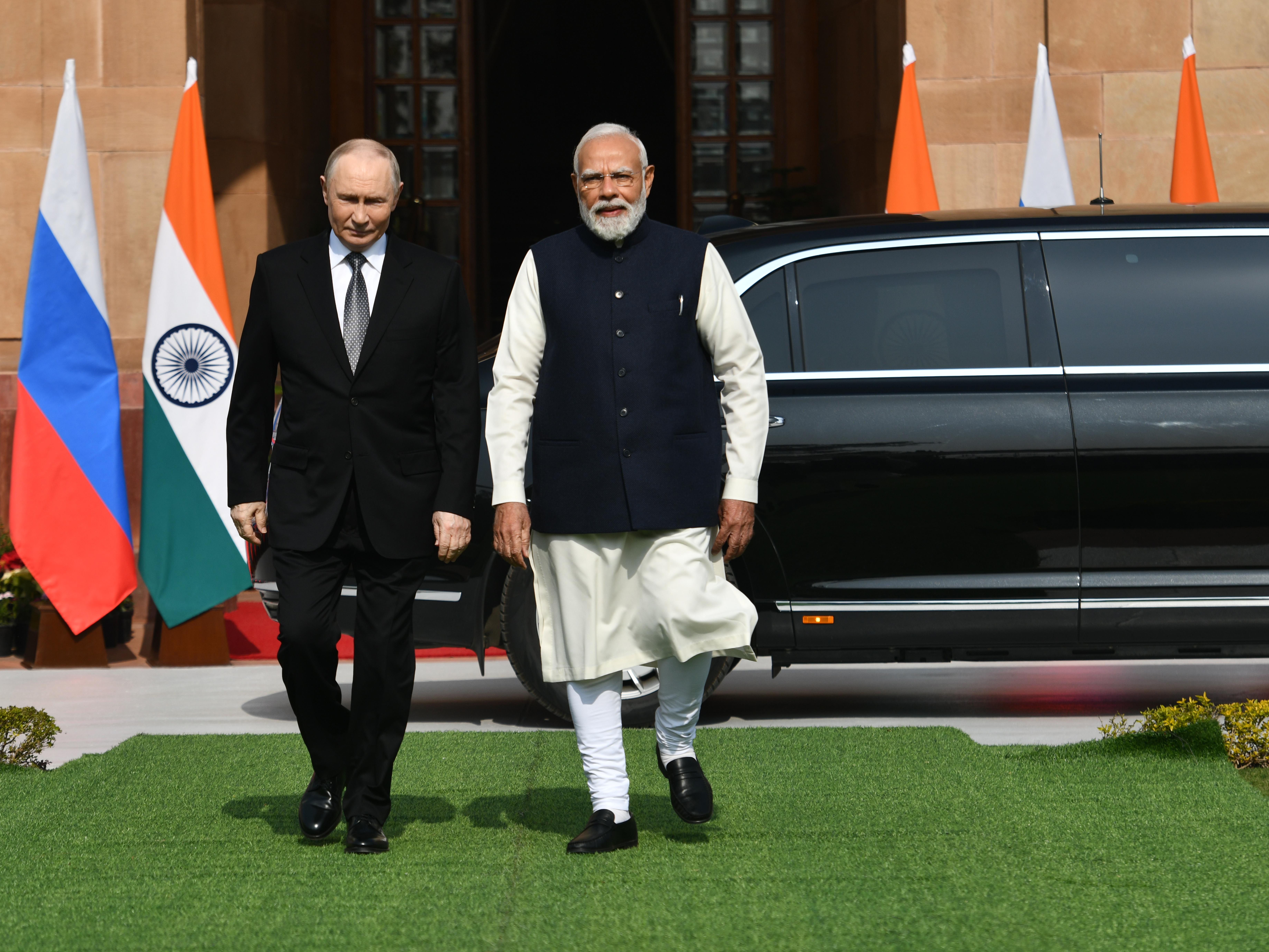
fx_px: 4766
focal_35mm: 130
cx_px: 556
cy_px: 476
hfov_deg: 15.2
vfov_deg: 11.4
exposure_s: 1/2000
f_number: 5.6
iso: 140
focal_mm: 120
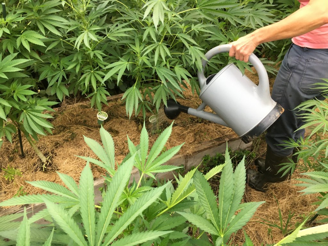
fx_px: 275
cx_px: 164
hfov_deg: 61.7
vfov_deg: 48.2
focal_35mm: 29
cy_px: 123
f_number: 2.2
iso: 40
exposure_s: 1/33
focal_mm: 4.15
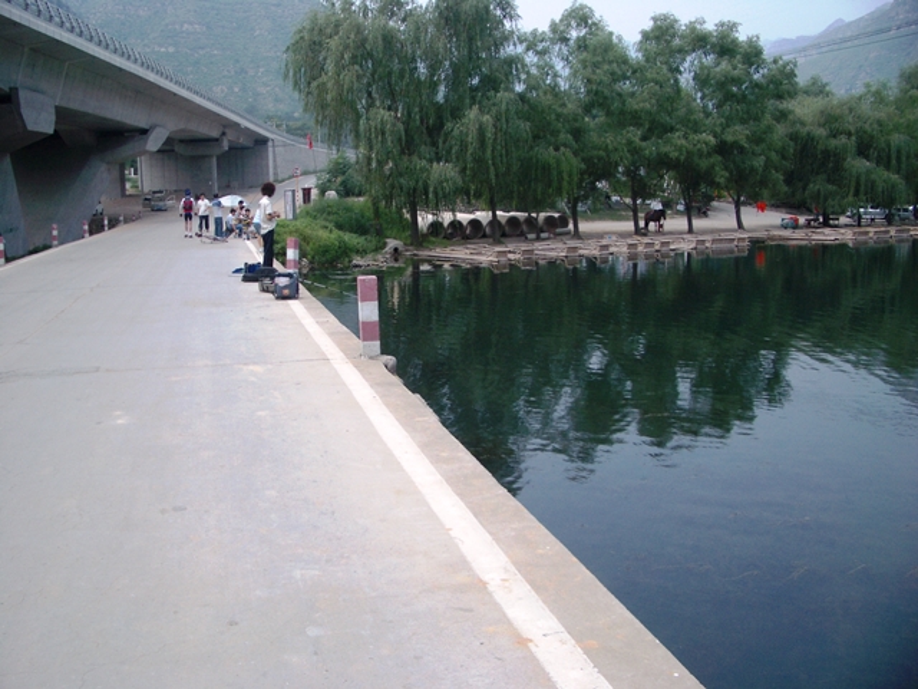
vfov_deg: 40.7
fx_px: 928
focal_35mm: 35
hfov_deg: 52.6
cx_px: 459
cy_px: 344
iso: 50
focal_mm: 5.8
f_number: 4.3
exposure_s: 1/320
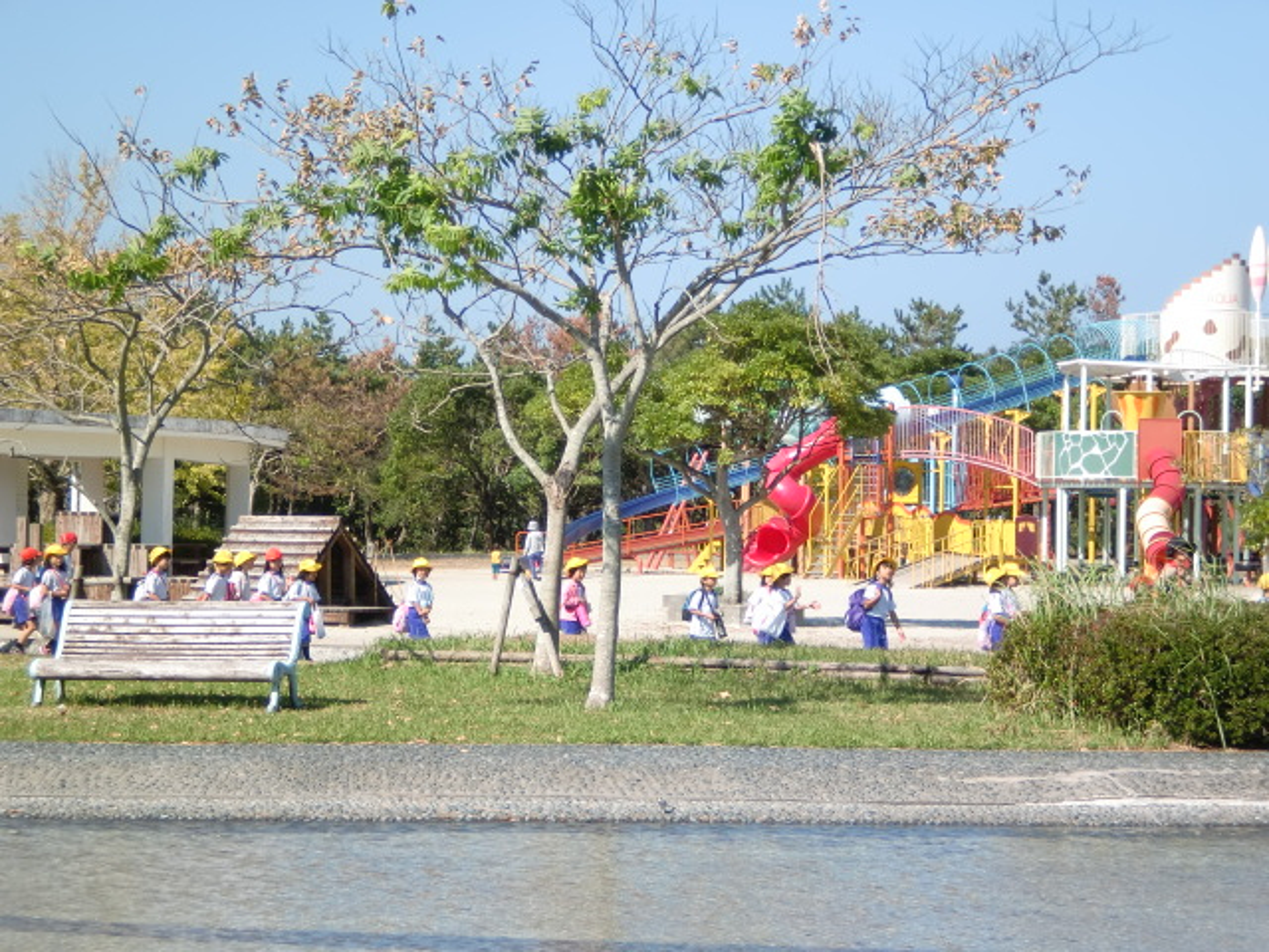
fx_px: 3886
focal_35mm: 106
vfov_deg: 14.0
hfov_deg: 18.5
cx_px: 634
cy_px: 476
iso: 64
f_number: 5.9
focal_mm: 18.9
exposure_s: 1/200
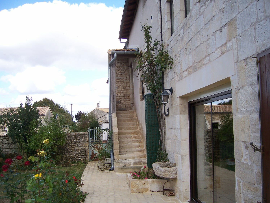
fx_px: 281
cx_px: 135
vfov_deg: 39.7
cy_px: 102
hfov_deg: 51.4
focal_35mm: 36
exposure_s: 1/500
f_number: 3
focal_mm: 6
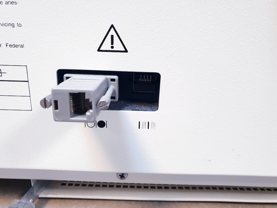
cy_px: 104
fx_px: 208
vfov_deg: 53.1
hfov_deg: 67.3
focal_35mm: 26
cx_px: 138
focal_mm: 4.3
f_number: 2.4
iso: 400
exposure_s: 1/50
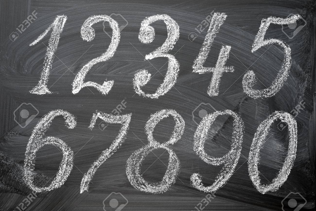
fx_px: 790
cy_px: 106
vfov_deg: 15.2
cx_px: 158
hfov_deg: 22.6
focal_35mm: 90
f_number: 11
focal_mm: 90
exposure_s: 1/60
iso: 100
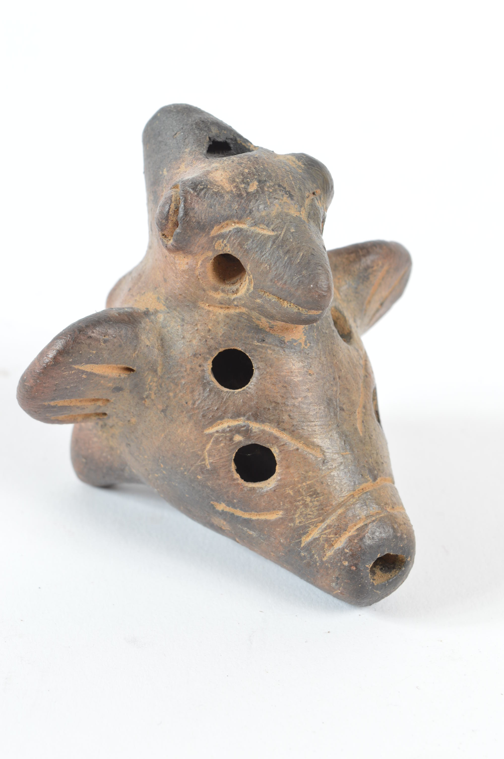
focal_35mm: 82
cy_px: 380
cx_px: 252
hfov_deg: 16.5
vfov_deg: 24.6
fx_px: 1736
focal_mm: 55
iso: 100
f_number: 11
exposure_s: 1/100
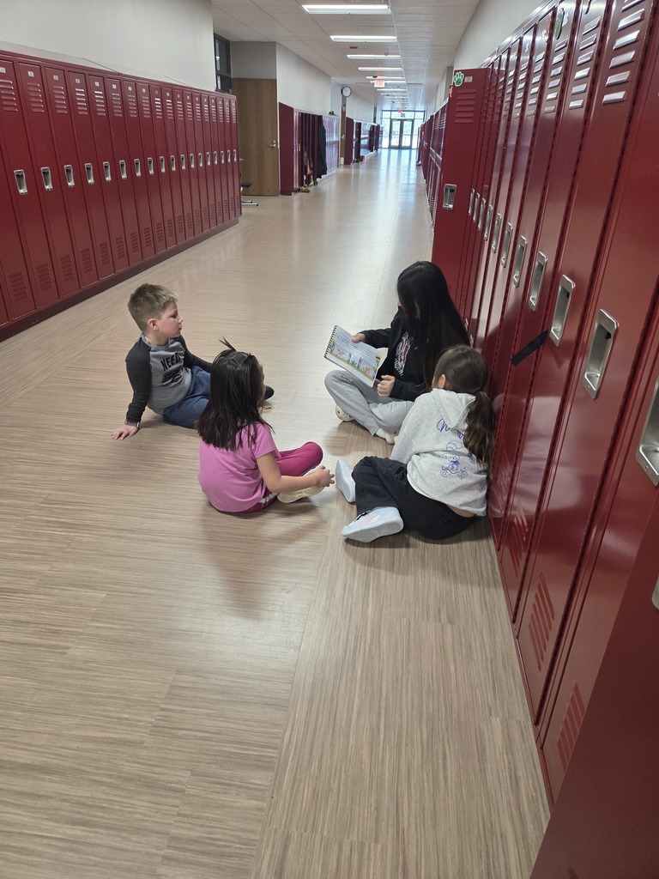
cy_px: 440
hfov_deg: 58.9
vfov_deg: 73.9
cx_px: 330
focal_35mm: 23
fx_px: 584
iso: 250
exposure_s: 1/120
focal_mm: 5.4
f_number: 1.8
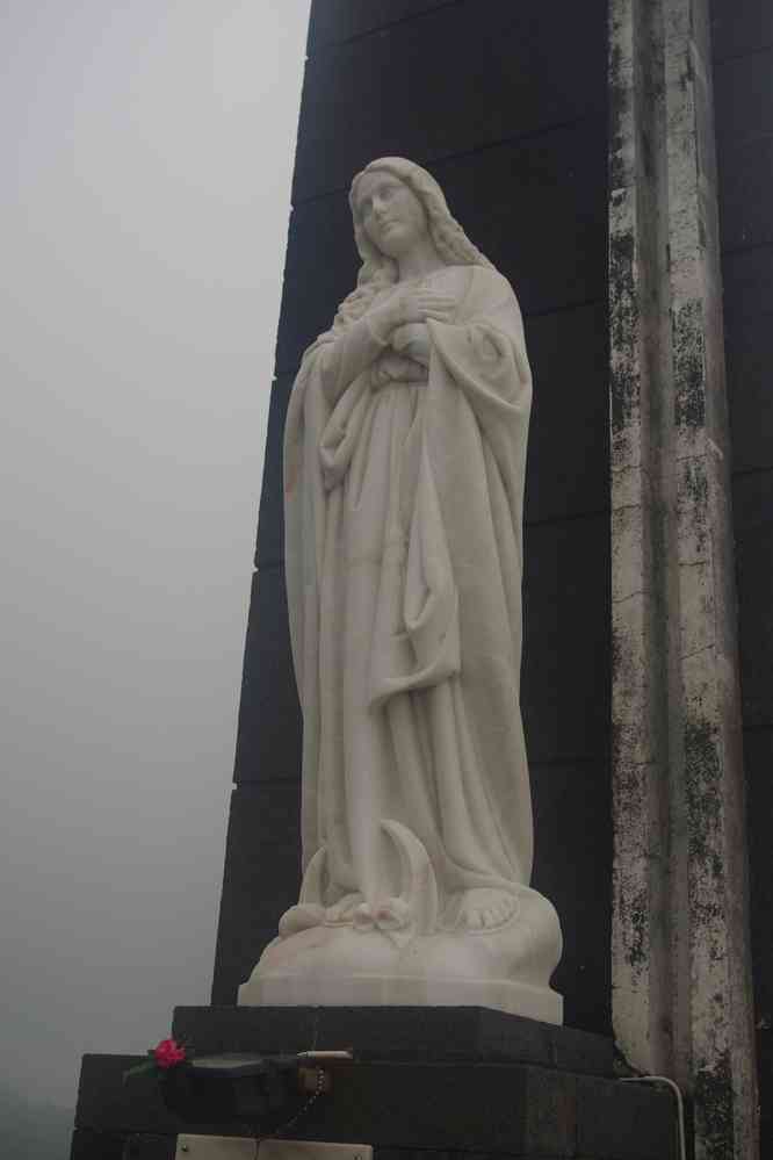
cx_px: 386
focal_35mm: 42
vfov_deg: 46.4
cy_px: 580
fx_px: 1353
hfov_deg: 31.9
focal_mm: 28
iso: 200
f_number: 6.3
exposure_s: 1/60
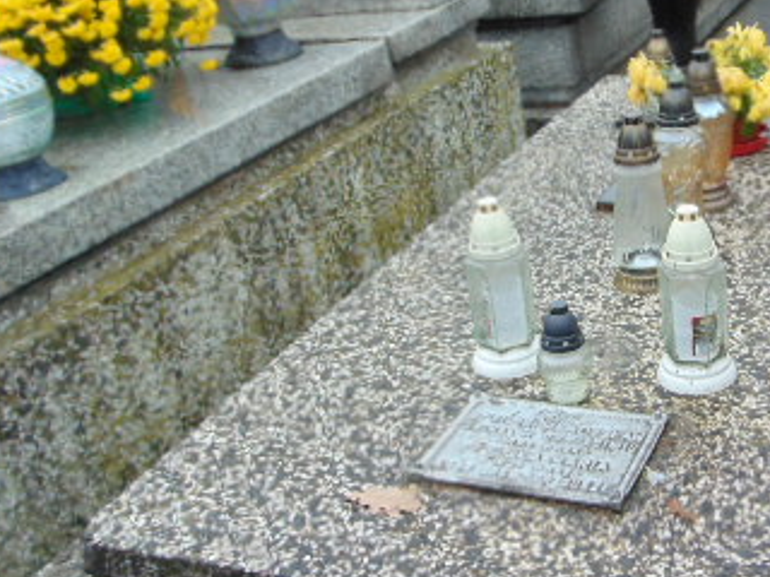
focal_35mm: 50
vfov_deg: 29.0
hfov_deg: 36.8
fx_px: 1112
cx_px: 623
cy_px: 358
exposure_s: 1/125
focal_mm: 4.5
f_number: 3
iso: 80
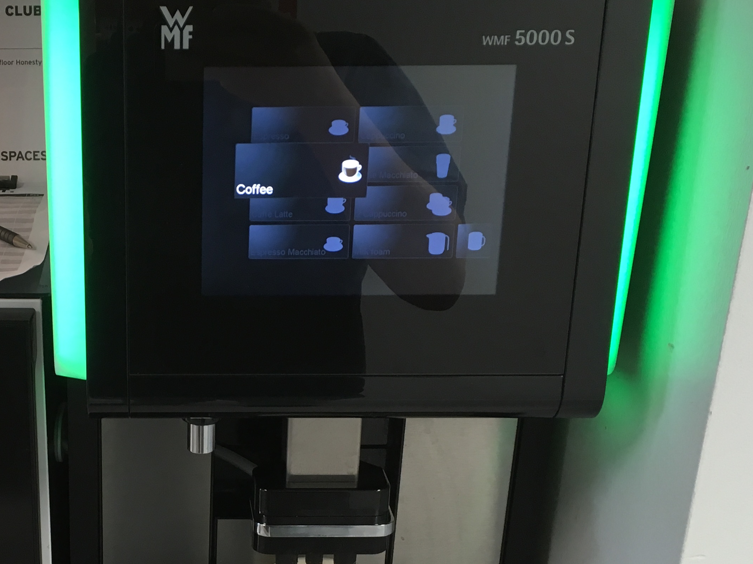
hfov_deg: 34.0
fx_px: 1196
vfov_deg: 26.2
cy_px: 427
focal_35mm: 55
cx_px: 168
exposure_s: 1/33
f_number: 2.2
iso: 80
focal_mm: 4.15
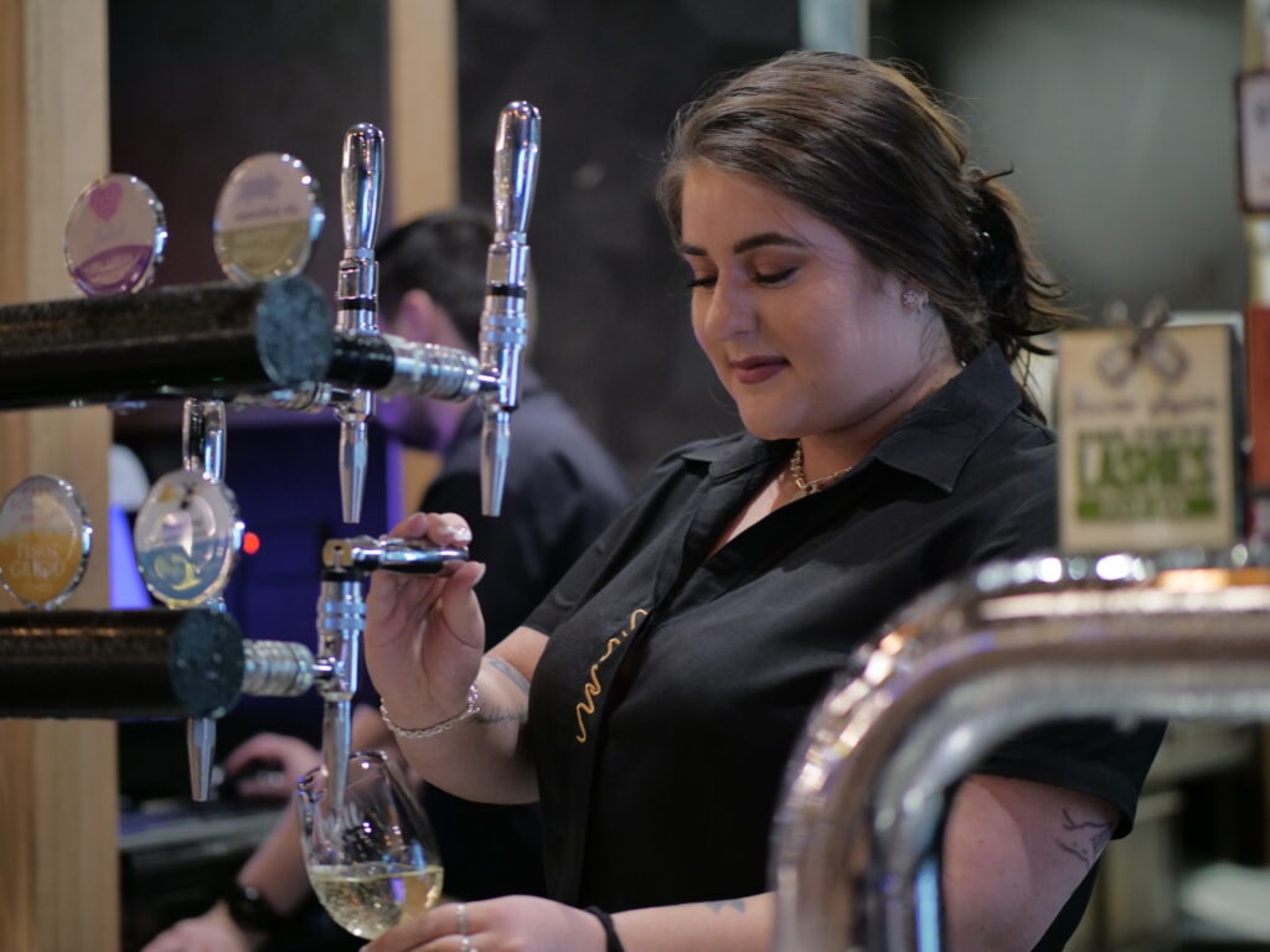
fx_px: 3155
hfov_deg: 22.8
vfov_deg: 17.2
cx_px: 635
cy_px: 476
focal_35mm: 86
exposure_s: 1/80
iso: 640
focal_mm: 43
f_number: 1.2
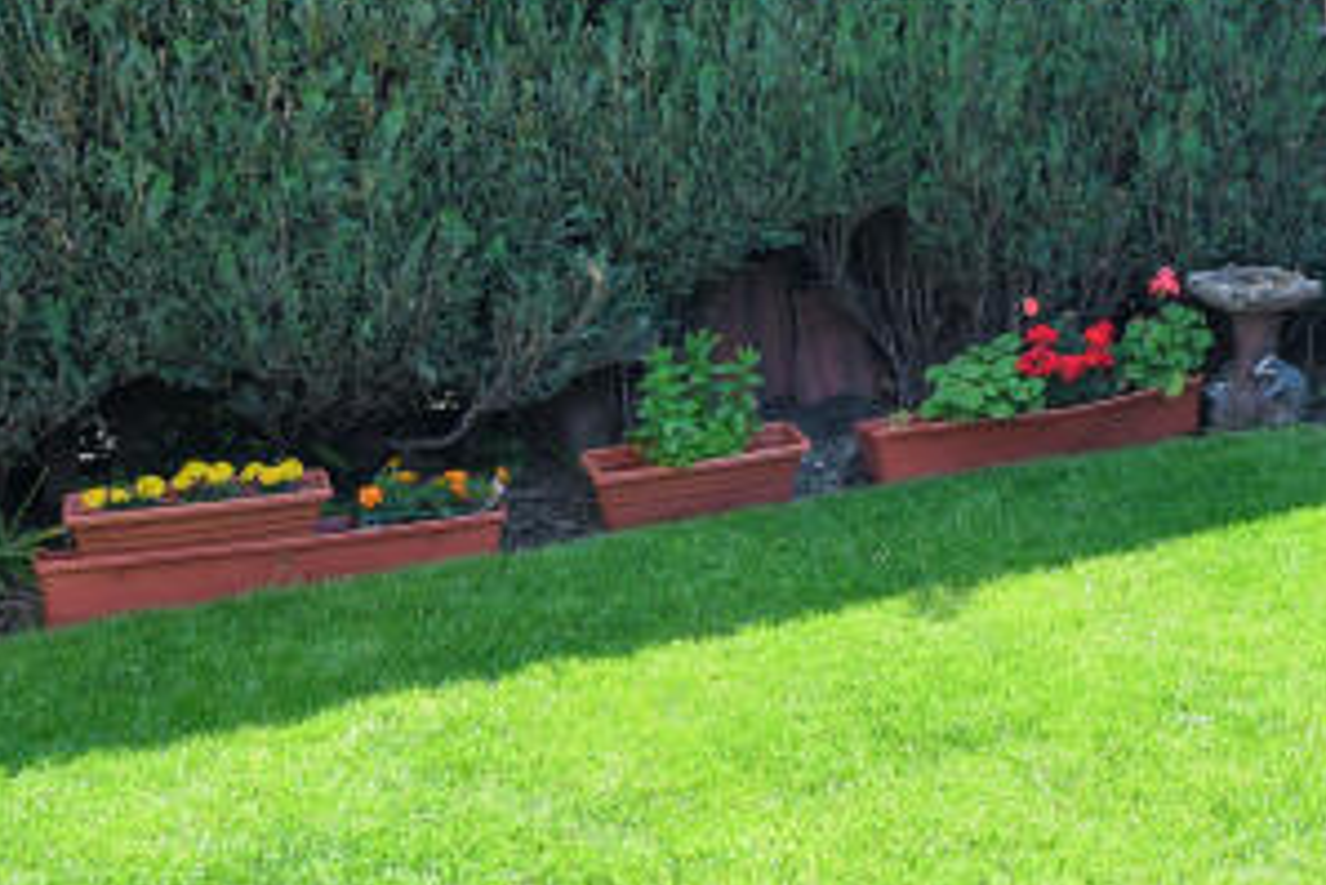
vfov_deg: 23.6
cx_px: 1584
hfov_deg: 30.8
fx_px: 2027
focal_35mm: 55
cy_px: -7
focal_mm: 16
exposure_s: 1/320
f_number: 6.3
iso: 200
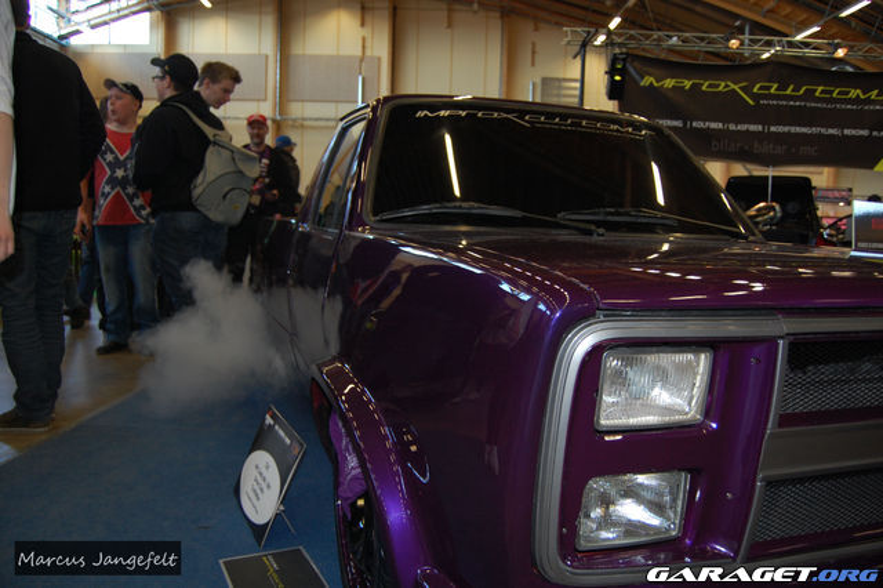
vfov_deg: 47.9
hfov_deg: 67.4
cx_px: 442
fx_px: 662
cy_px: 294
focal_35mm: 27
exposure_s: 1/60
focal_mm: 18
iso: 400
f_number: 3.5
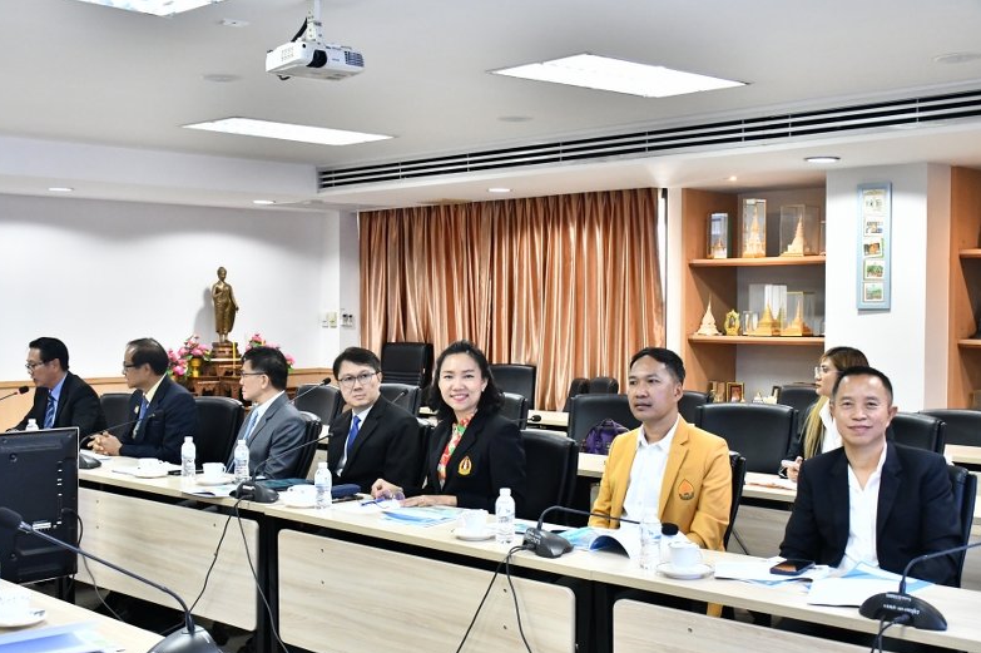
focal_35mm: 46
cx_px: 486
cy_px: 332
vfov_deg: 29.2
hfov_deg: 42.8
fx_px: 1253
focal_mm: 30
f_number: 5.6
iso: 4000
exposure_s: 1/100
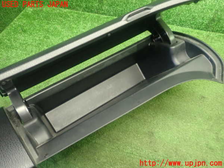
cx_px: 112
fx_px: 194
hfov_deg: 60.0
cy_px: 84
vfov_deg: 46.8
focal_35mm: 30
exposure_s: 1/30
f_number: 2.3
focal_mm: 5.4
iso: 400
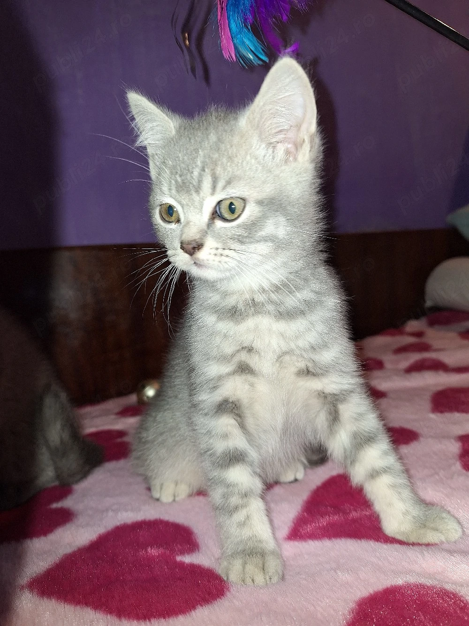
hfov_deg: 58.9
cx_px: 234
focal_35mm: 23
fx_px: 415
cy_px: 313
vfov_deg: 73.9
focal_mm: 5.54
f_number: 1.8
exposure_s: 1/50
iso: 50
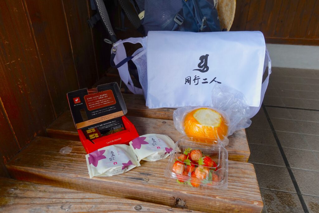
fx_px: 213
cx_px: 160
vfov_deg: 53.1
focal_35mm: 24
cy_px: 106
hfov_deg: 73.7
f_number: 4
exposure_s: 1/80
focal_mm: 8.8
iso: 125
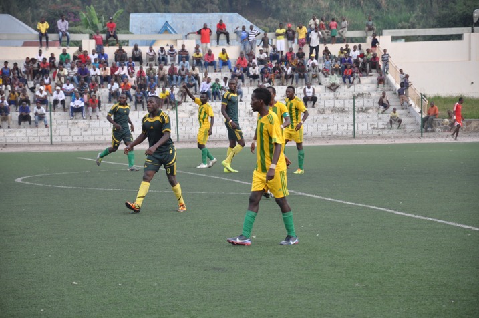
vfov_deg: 8.7
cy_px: 159
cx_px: 240
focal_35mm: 158
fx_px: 2093
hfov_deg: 13.1
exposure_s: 1/320
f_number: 5.6
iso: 500
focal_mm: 105
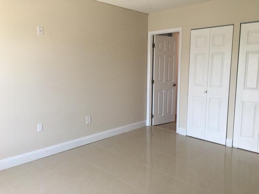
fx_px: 217
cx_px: 130
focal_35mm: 29
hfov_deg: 61.7
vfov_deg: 48.2
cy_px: 97
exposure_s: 1/15
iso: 25
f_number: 2.2
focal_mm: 4.15
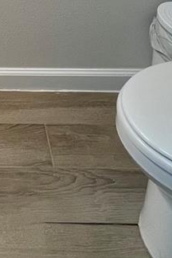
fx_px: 358
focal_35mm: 50
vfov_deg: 24.6
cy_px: -172
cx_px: -41
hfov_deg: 24.2
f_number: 1.8
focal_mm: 1.57
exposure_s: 1/120
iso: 200
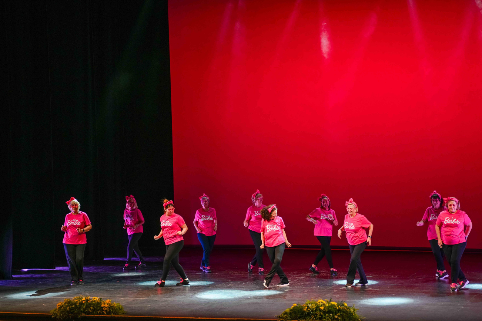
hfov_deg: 23.6
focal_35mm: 86
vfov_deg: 15.9
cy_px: 177
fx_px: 1151
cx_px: 252
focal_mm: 70
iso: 500
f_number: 2.5
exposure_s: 1/320
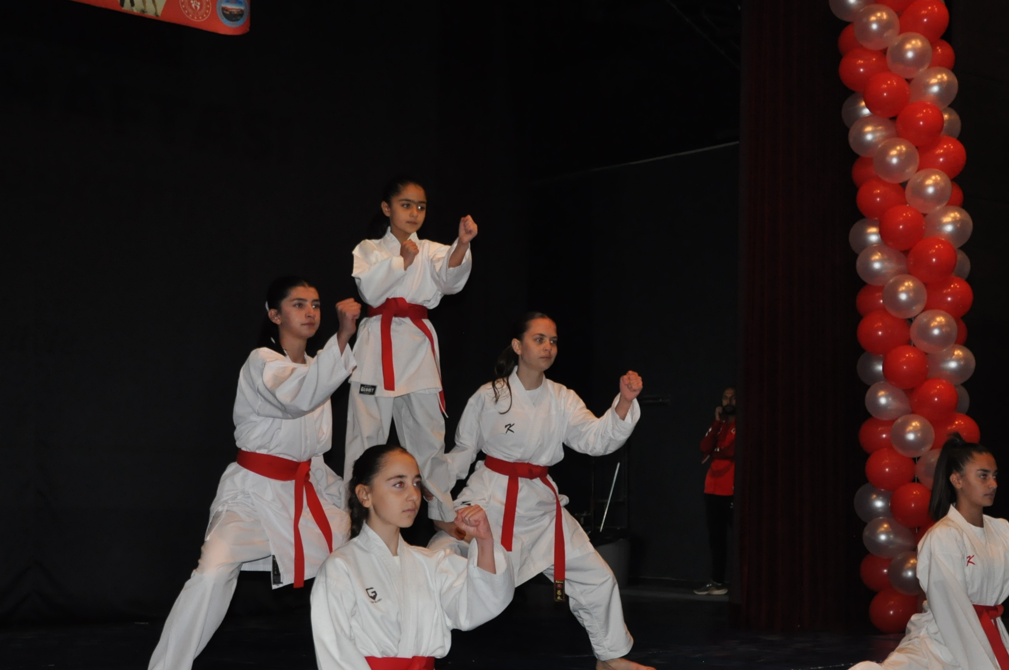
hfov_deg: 30.5
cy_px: 417
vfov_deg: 20.5
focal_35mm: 66
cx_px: 564
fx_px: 1847
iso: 800
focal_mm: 32
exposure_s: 1/60
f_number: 4
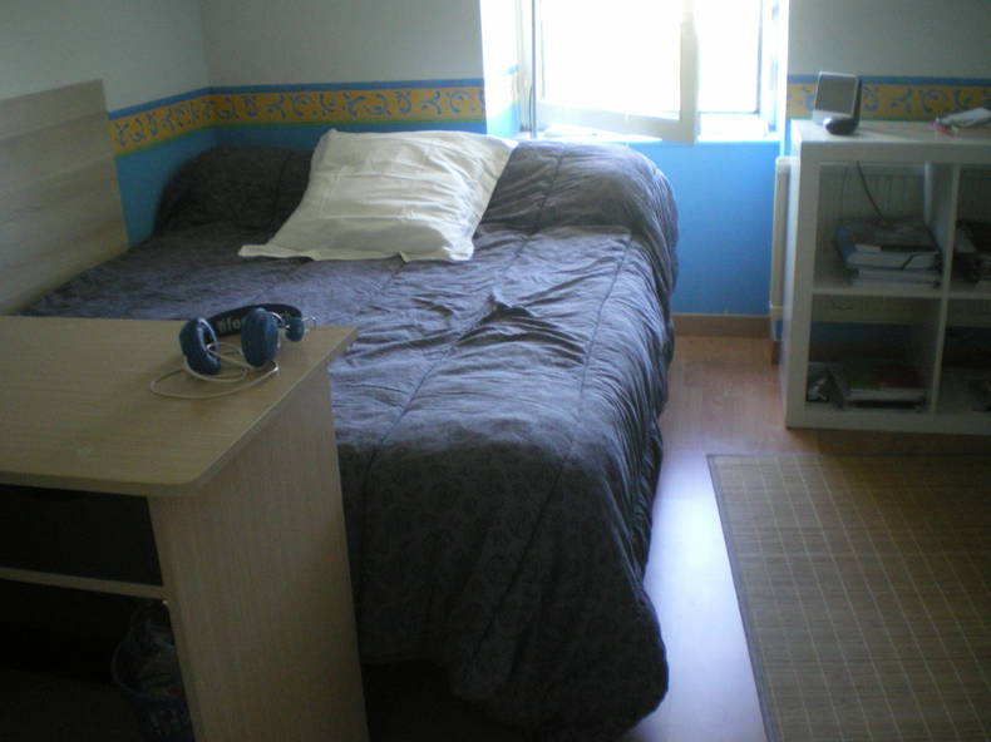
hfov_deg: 51.4
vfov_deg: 39.6
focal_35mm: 36
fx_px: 1030
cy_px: 371
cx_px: 496
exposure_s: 1/50
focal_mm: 6.3
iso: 400
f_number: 3.1
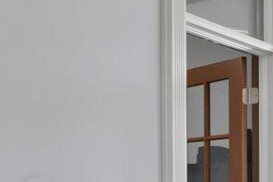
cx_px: -138
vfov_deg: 13.5
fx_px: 750
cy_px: 198
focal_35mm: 99
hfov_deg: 18.3
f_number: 9
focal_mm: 14
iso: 800
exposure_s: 1/1.67
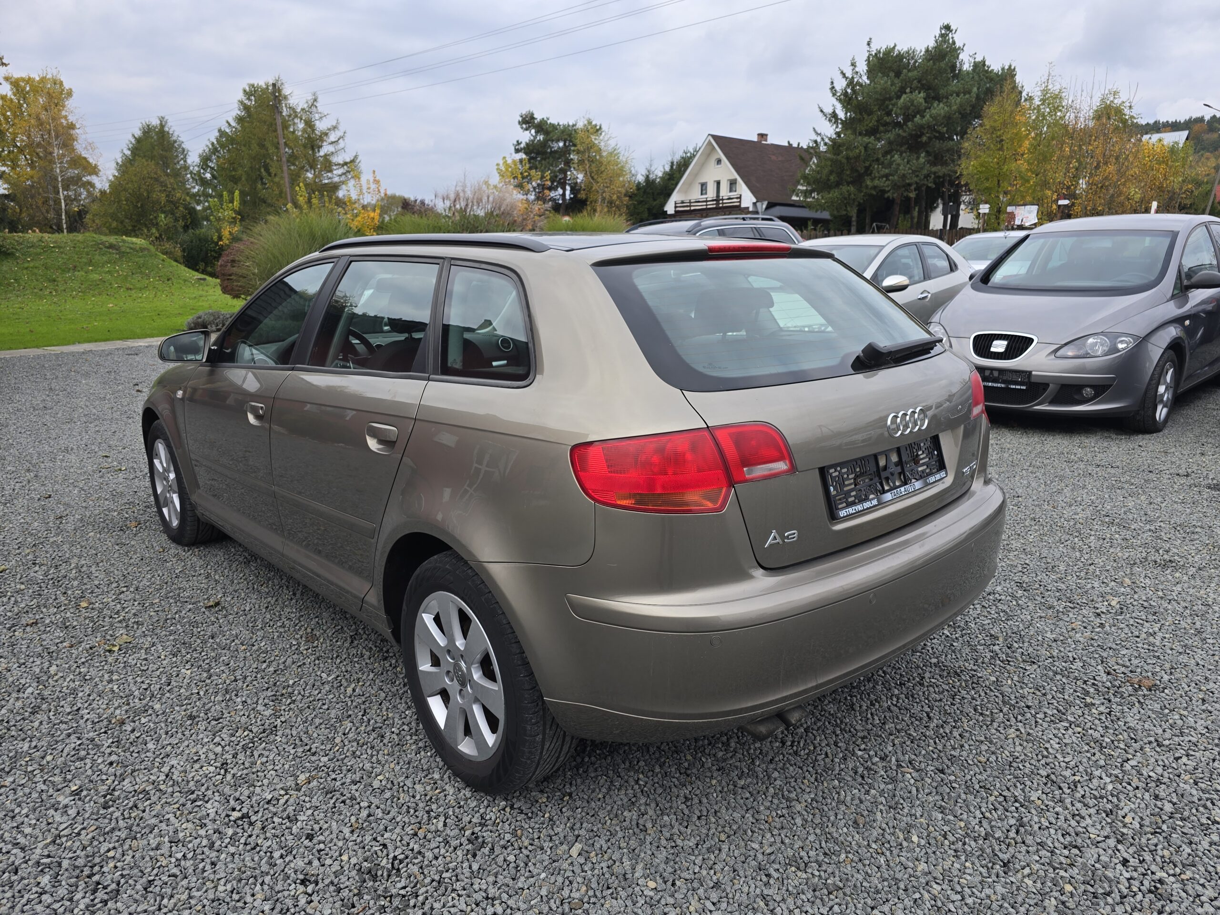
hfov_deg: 73.9
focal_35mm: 23
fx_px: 811
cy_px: 458
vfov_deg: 58.9
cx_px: 610
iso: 25
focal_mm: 6.3
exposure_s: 1/180
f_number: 1.7
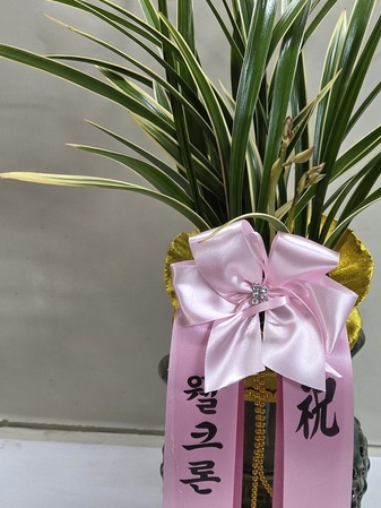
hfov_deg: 34.5
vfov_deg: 45.7
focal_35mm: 41
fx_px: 601
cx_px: 278
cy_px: 225
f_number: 1.8
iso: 100
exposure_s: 1/120
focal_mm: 5.4
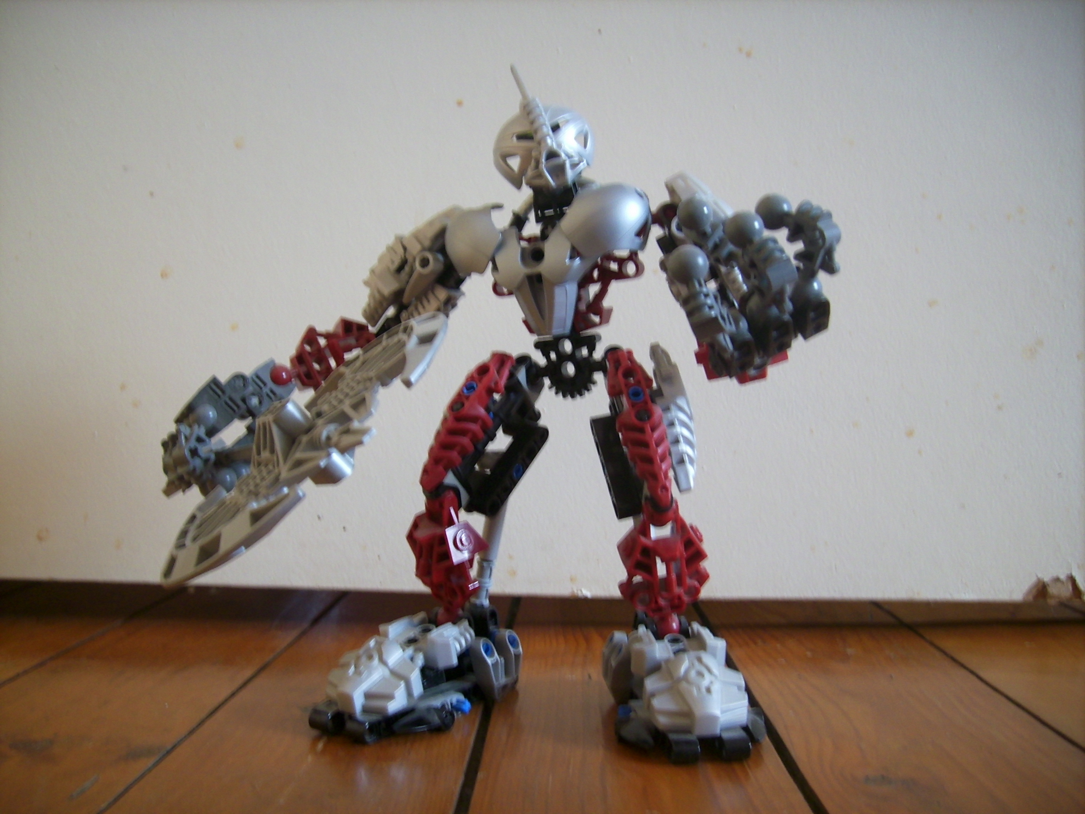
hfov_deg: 56.8
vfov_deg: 44.2
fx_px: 1003
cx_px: 542
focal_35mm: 32
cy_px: 407
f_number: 2.8
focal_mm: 5.99
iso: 50
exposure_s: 1
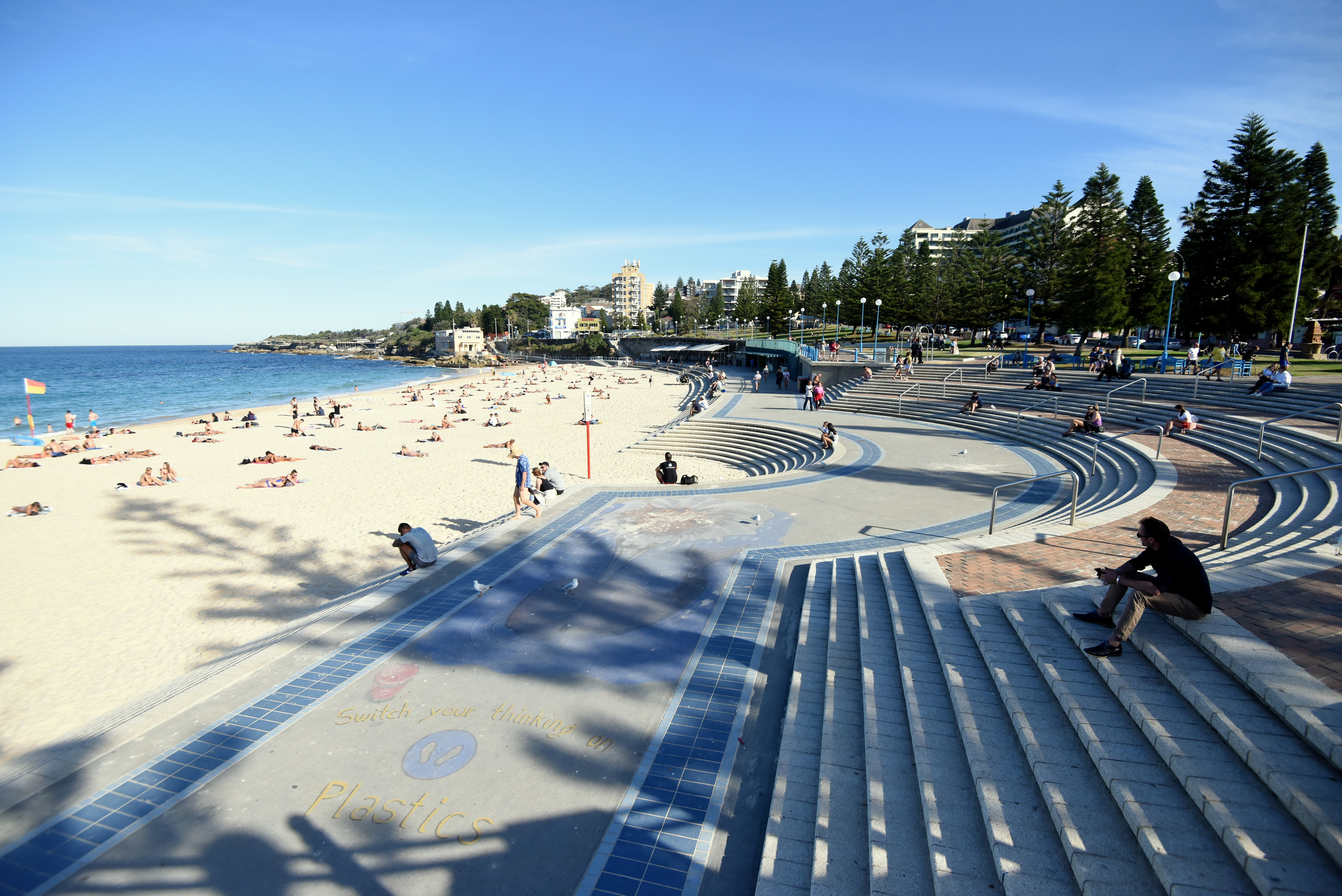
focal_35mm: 16
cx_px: 671
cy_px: 448
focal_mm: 16
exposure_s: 1/8000
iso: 1250
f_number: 4
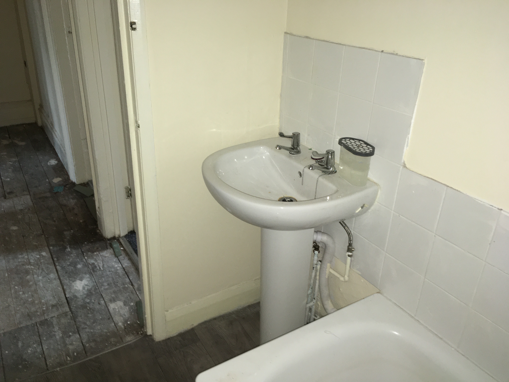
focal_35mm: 29
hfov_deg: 61.7
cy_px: 191
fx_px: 426
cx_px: 254
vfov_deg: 48.2
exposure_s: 1/17
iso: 64
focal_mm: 4.15
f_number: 2.2
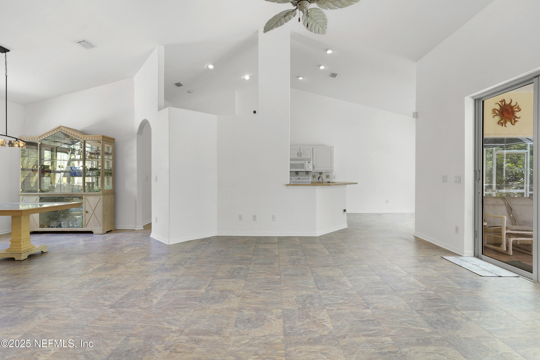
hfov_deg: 93.3
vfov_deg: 70.4
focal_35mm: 17
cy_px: 180
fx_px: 255
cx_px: 270
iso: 100
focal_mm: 17
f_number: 8
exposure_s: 1/2.5
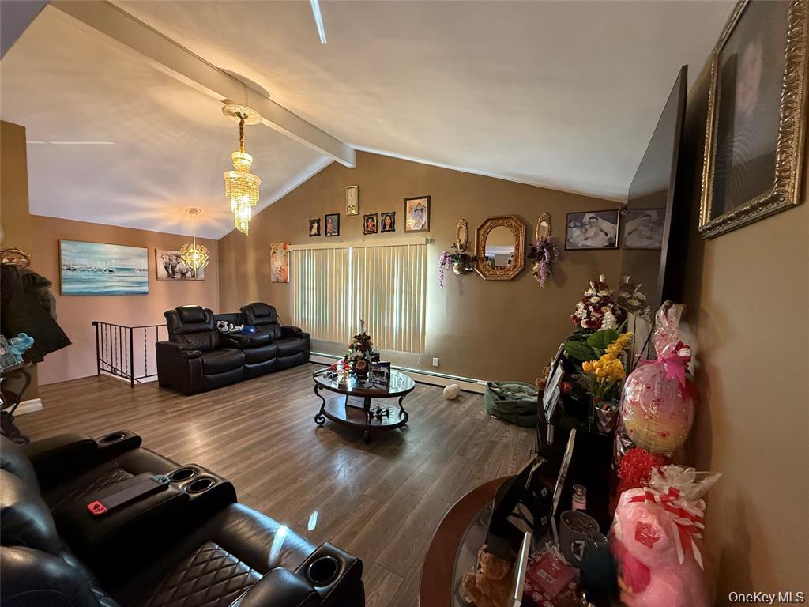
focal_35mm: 14
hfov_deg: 102.1
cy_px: 304
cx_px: 404
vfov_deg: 85.7
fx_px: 327
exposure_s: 1/60
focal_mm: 2.22
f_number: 2.2
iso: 640
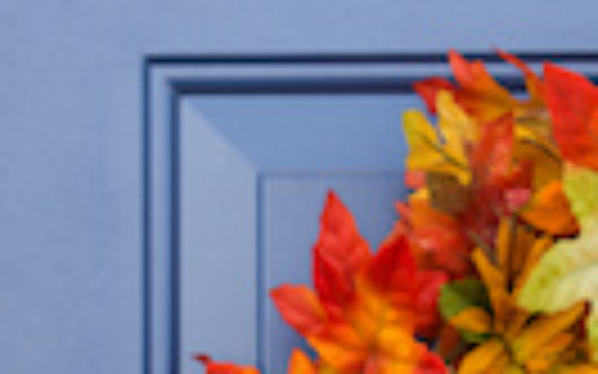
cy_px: 667
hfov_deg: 15.1
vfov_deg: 9.1
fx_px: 2248
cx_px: 436
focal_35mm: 138
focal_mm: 20
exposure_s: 1/400
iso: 100
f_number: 1.8
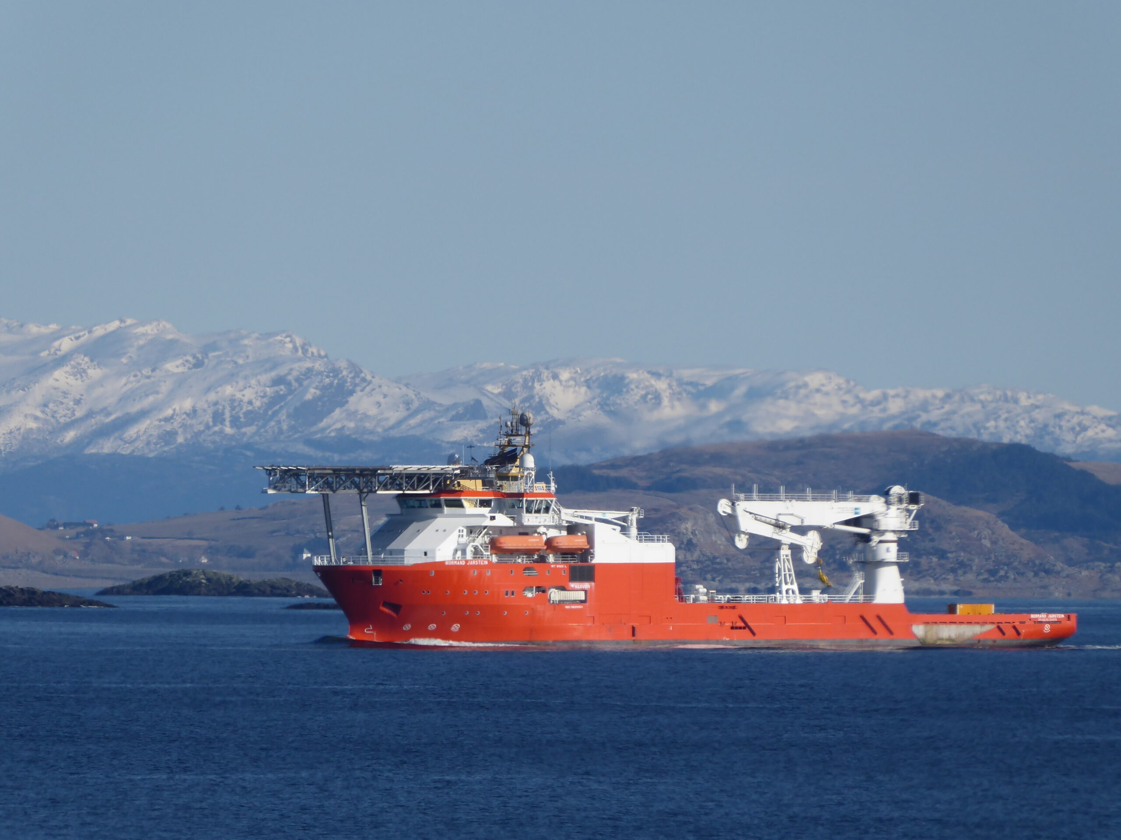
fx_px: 25907
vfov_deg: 1.9
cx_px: 560
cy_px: 420
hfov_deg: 2.5
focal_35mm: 800
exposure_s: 1/500
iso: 80
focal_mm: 129
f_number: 6.4
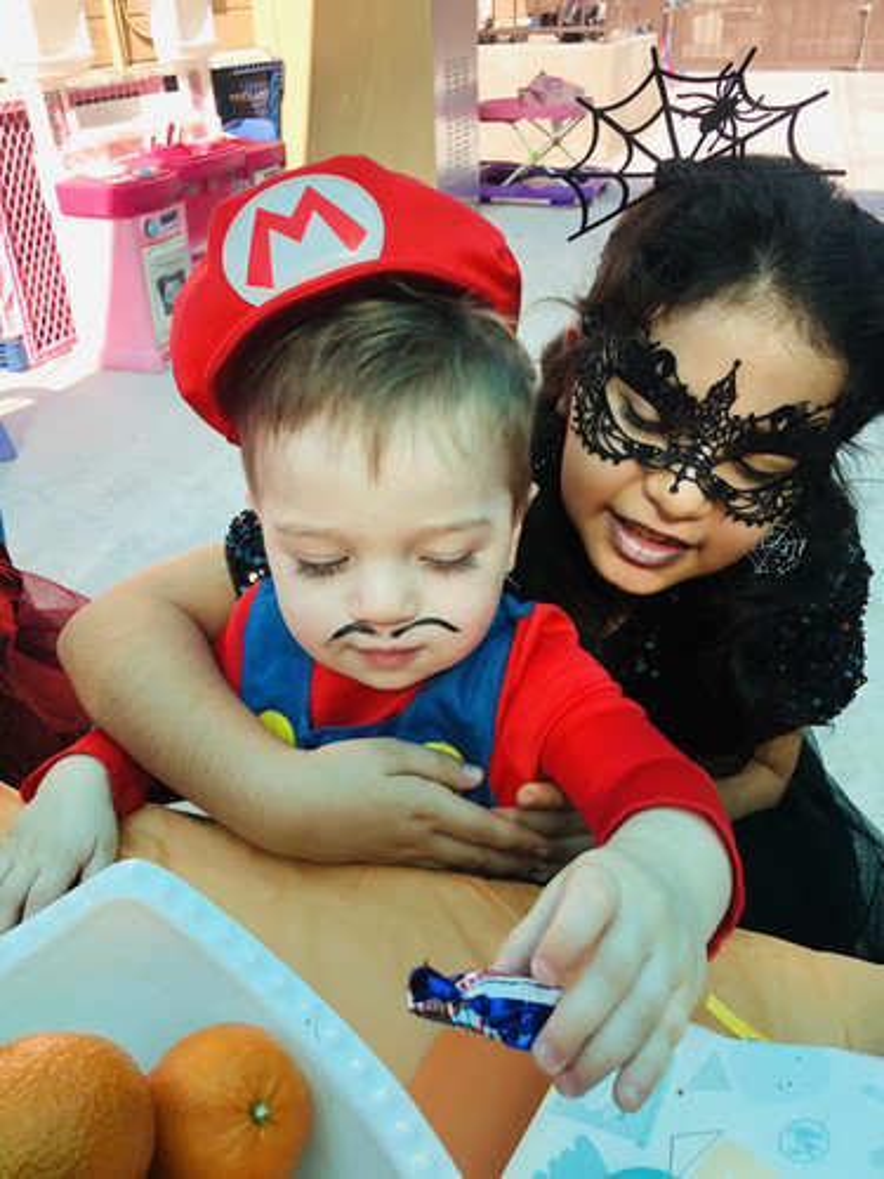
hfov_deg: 49.7
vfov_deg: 63.4
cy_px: 590
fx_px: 953
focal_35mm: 28
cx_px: 442
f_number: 1.8
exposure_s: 1/254
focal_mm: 4
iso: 20
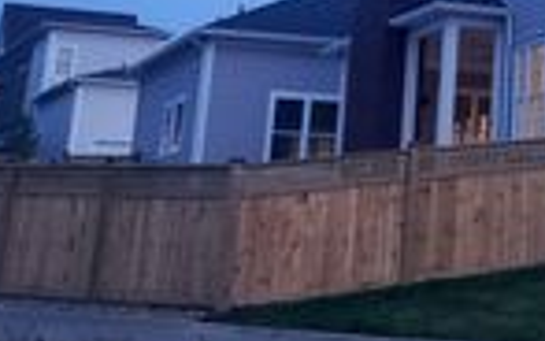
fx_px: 1397
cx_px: 634
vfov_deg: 12.7
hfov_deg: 20.8
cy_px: -269
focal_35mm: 94
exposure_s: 1/30
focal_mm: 4.3
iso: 250
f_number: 1.5
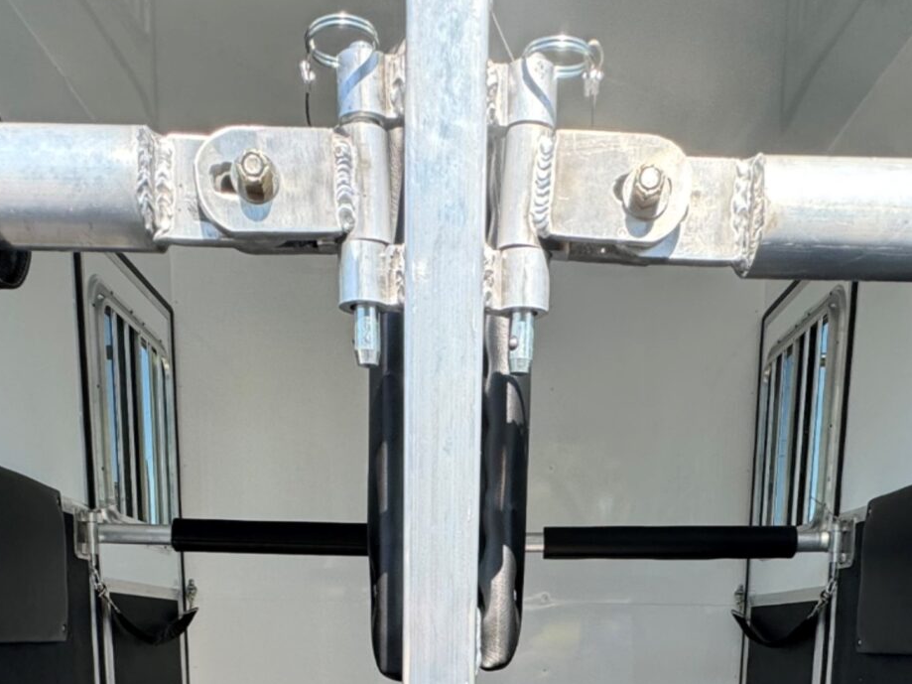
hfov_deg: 47.8
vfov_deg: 30.5
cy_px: 847
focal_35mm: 39
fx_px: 1027
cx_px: 485
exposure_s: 1/153
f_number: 2.2
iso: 40
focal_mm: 2.22
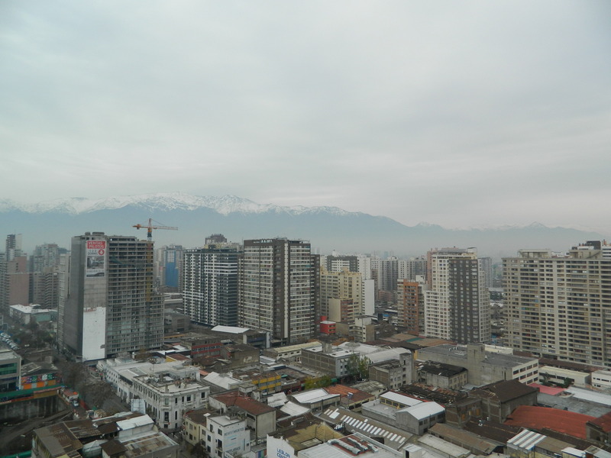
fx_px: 441
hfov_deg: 69.4
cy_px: 229
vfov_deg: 54.9
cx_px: 306
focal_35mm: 25
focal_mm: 4.5
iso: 80
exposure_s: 1/640
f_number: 3.1
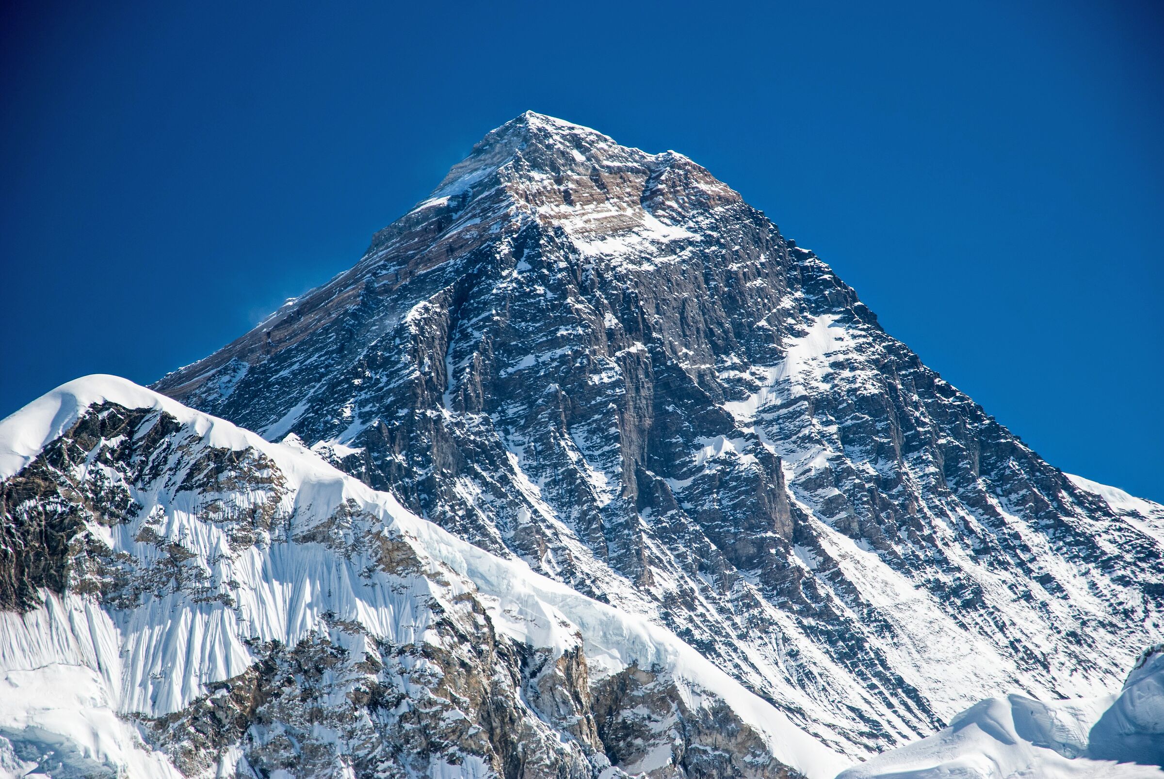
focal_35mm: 128
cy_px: 390
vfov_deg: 10.8
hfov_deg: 16.1
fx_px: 4128
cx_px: 582
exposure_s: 1/250
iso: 100
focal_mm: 85
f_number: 5.6
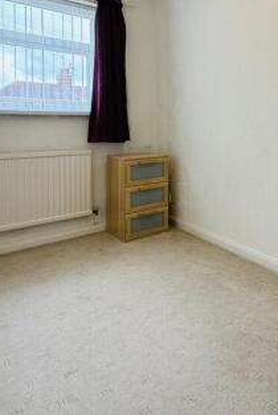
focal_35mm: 27
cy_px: 129
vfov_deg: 65.0
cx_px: 251
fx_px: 312
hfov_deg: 43.8
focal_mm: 2.22
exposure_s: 1/100
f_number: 2.2
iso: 80
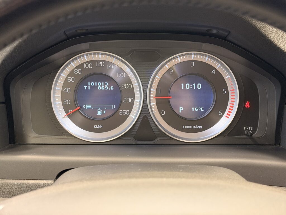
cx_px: 143
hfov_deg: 39.7
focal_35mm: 48
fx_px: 397
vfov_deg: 30.3
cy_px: 108
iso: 500
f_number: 1.78
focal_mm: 6.76
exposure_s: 1/33
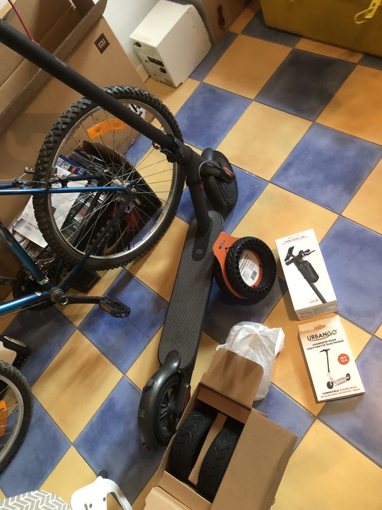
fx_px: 412
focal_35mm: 28
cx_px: 191
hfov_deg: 49.7
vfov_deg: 63.4
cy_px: 255
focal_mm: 3.99
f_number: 1.8
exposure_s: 1/7
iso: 80
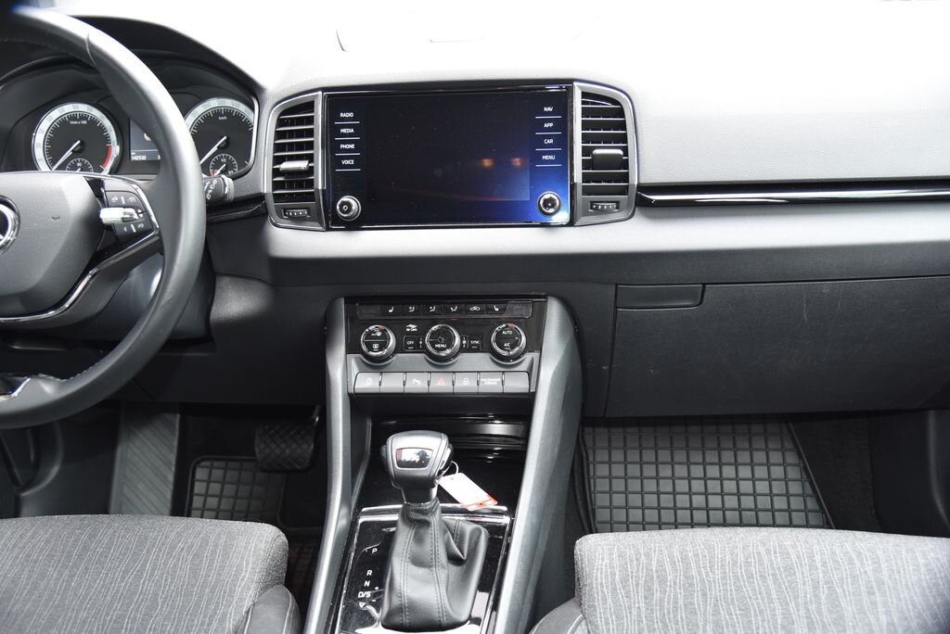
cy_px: 317
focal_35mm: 32
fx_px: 845
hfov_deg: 58.7
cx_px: 475
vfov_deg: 41.2
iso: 500
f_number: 4.5
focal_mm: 32
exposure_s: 1/80
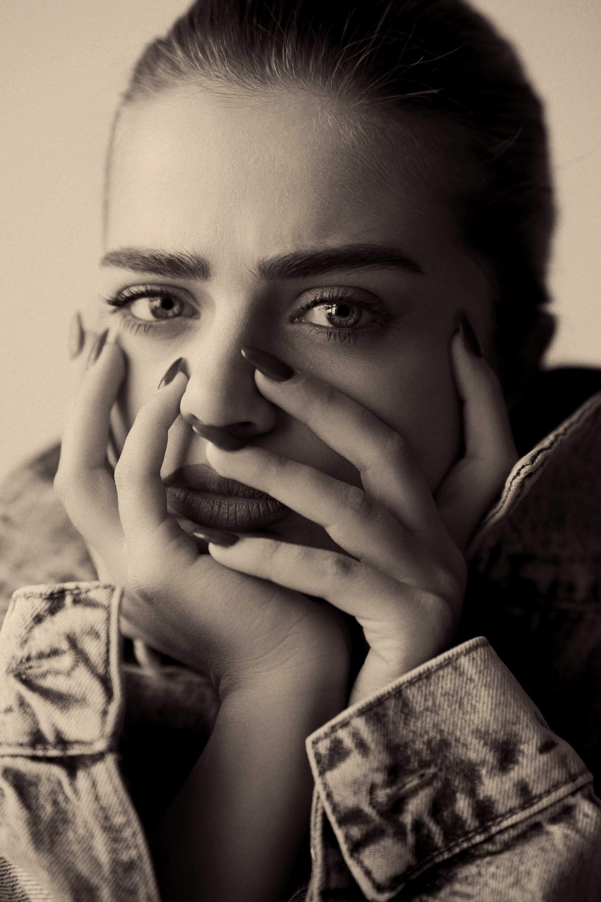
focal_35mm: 85
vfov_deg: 23.9
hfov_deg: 16.1
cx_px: 300
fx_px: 2128
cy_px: 451
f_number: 2.2
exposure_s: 1/200
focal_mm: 85
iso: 250
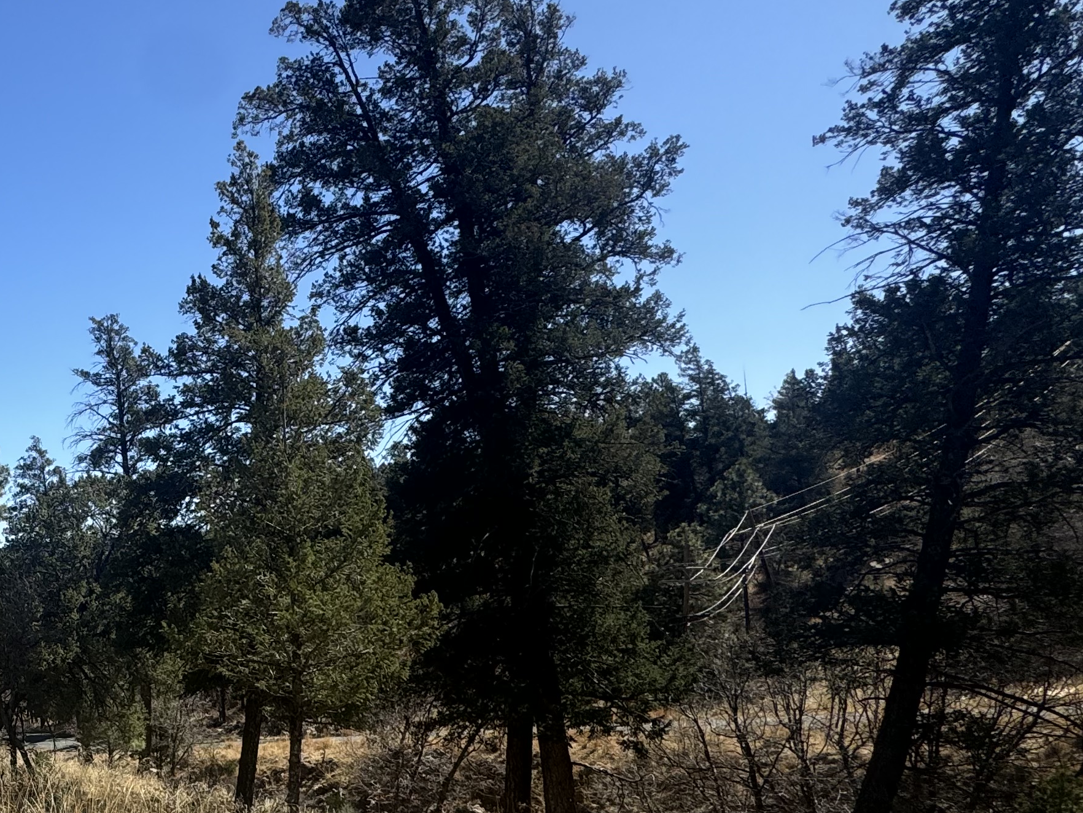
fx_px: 1001
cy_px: 669
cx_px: -37
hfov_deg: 46.1
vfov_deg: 41.9
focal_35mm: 32
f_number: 2.2
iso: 50
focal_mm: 2.22
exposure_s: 1/1277
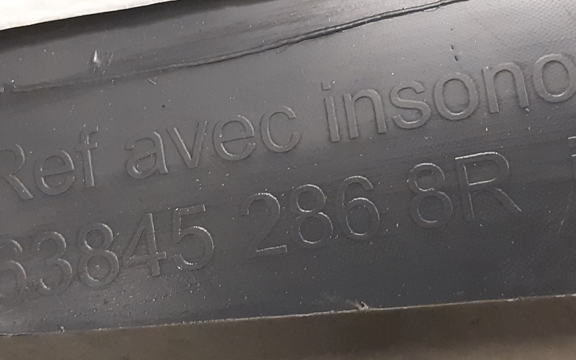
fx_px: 518
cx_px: 276
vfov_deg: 38.3
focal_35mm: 33
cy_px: 185
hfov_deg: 58.1
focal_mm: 3.93
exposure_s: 1/50
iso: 320
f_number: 1.7
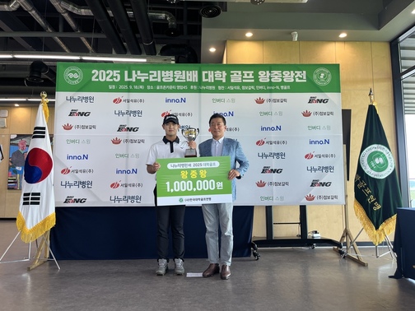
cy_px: 156
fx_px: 312
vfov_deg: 53.1
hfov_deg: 67.3
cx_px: 208
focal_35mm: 26
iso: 64
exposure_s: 1/120
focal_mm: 5.1
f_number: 1.6
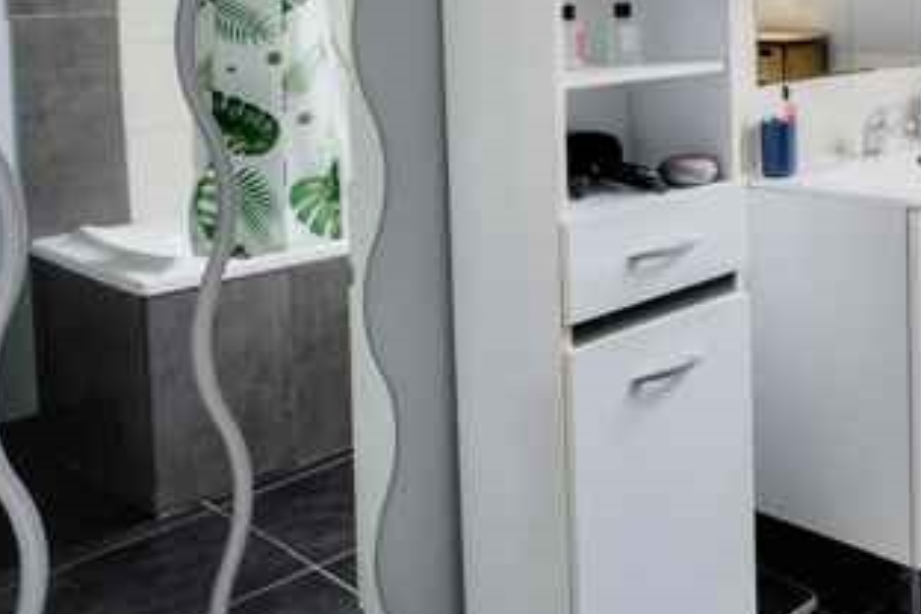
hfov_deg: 39.3
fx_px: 1049
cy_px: 28
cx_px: 1001
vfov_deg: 30.7
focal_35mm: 41
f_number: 8
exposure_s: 1/40
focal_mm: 16
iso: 800
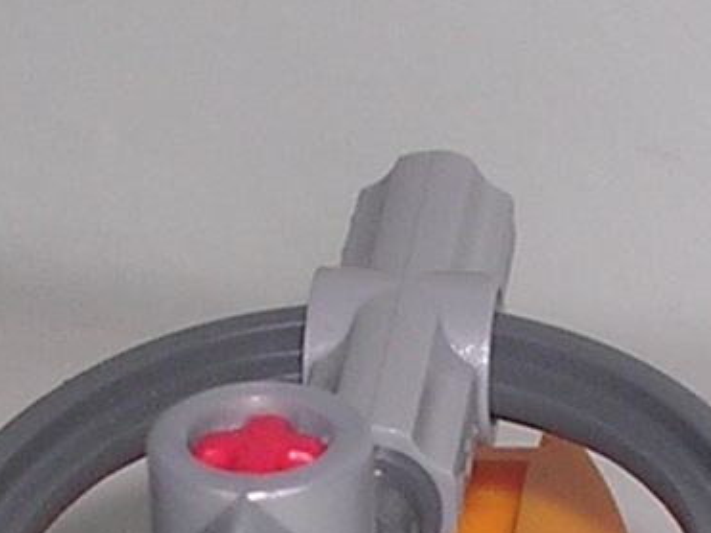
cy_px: 667
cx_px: 512
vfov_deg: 7.0
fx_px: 4312
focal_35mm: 210
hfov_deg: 9.4
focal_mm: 5.8
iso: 100
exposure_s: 1/60.1
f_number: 5.6
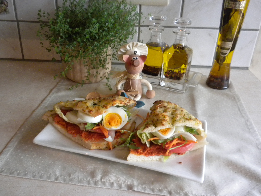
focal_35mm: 37
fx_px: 279
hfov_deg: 50.1
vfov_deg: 38.7
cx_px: 130
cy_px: 98
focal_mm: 6.6
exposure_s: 1/47
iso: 400
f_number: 3.5
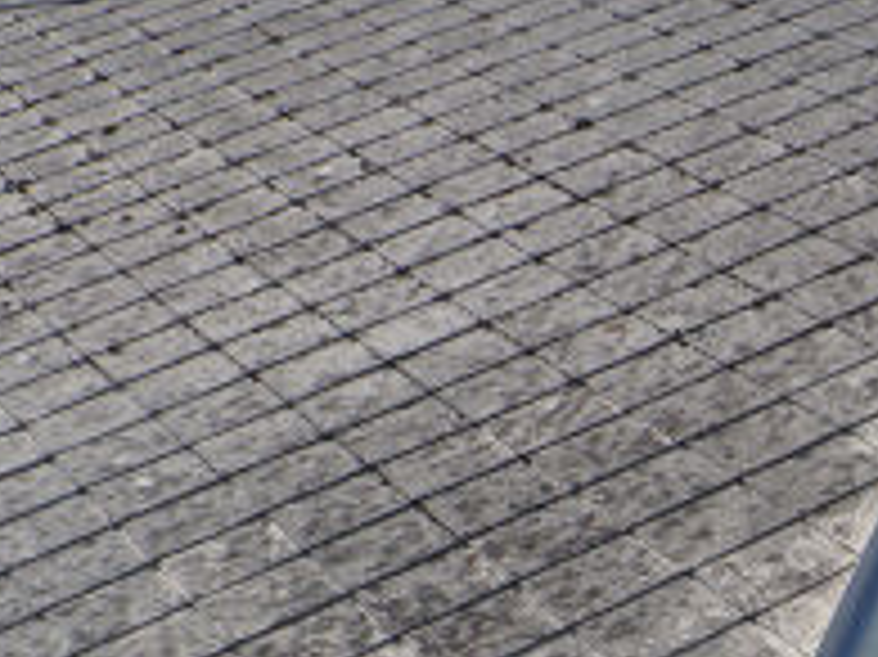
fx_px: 2281
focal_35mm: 90
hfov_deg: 19.2
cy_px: 918
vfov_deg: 15.4
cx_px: 1308
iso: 200
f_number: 10
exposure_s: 1/320
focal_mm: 18
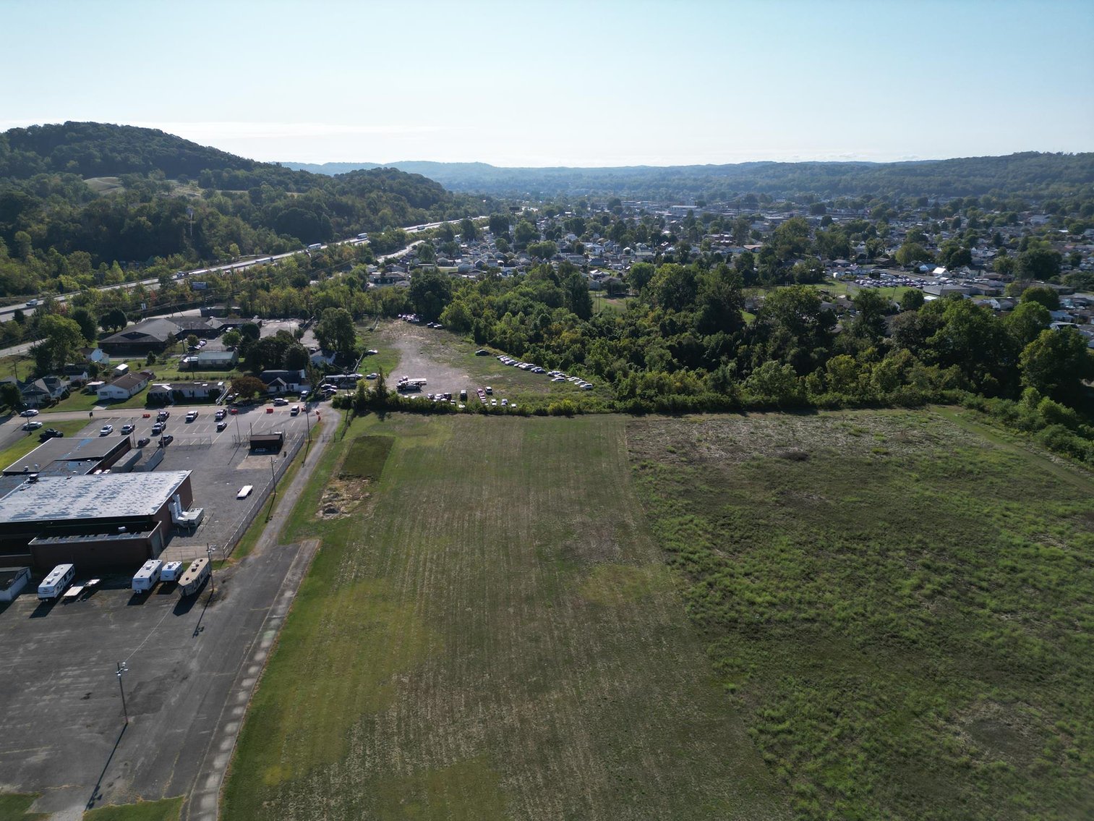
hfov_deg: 71.6
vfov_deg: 56.8
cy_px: 410
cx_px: 547
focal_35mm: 24
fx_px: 759
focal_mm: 6.72
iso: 120
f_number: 1.7
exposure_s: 1/4000
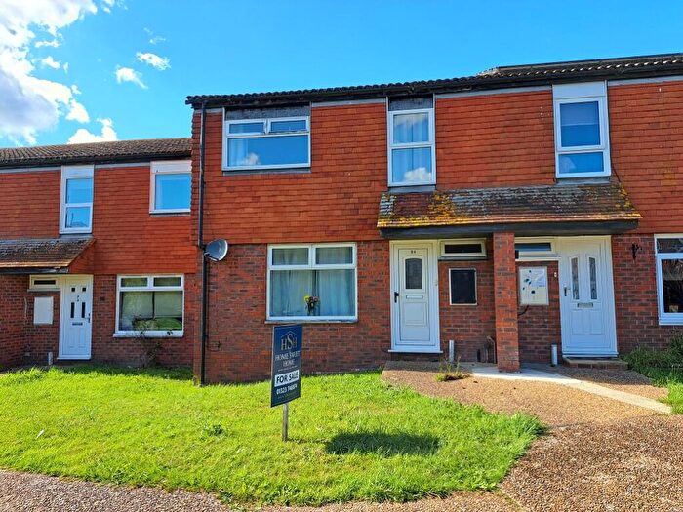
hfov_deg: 71.6
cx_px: 342
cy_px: 256
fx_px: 474
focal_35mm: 24
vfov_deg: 56.8
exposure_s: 1/514
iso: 50
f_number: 1.8
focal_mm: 5.23
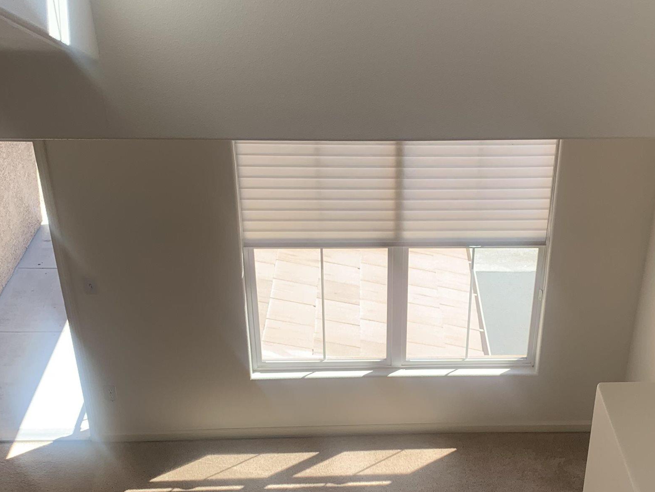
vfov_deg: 28.5
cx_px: 426
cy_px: 307
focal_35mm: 51
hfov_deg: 37.2
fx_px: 965
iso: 25
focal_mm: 4.25
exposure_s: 1/200
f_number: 1.8
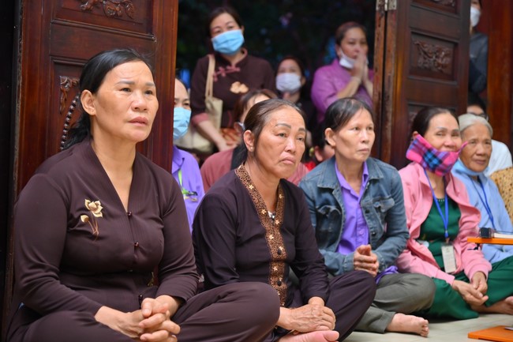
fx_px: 997
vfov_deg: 19.4
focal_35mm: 70
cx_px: 256
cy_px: 171
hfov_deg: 28.9
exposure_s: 1/125
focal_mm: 70
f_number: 4
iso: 1250
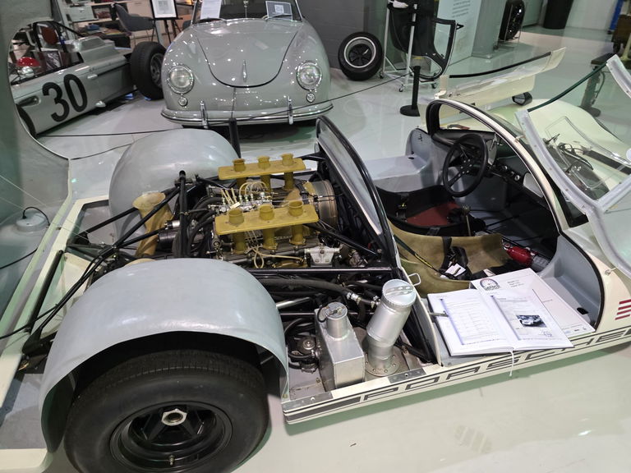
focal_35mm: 23
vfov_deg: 58.9
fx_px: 419
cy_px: 236
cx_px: 316
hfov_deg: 73.9
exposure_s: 1/120
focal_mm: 6.3
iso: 800
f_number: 1.7
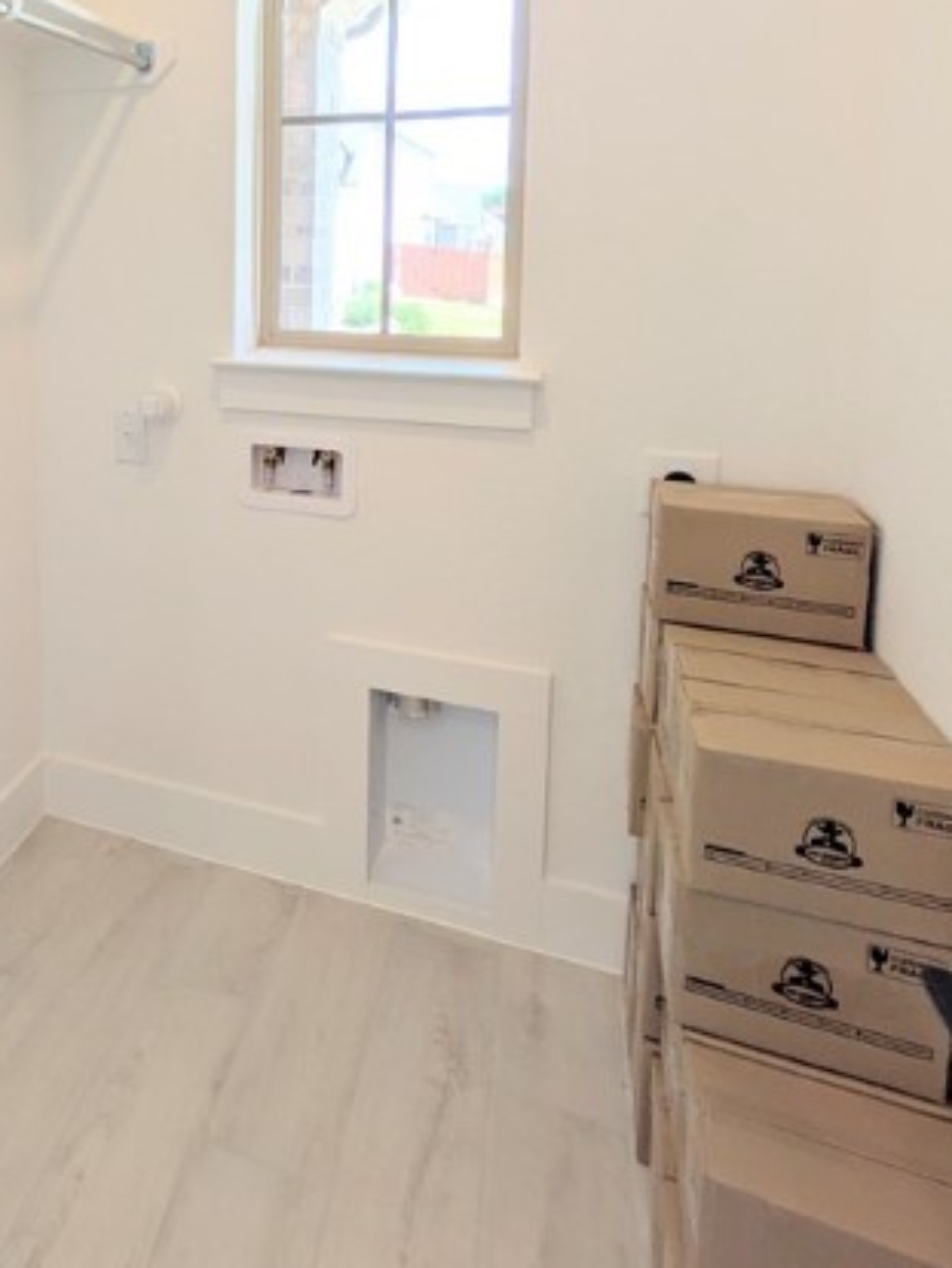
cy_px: 312
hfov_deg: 49.3
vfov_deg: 63.2
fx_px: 952
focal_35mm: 26
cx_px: 161
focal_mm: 1.83
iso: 47
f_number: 2.2
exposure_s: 1/153
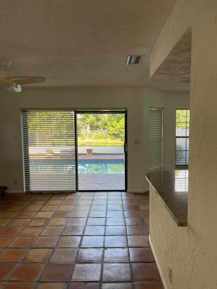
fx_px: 217
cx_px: 108
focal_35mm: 26
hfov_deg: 53.1
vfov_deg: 67.3
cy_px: 144
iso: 50
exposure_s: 1/121
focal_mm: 5.1
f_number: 1.6
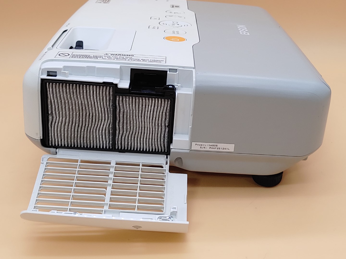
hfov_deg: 41.2
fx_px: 460
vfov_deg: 31.5
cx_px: 173
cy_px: 130
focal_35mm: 46
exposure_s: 1/99
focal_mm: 4.36
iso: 50
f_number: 1.8
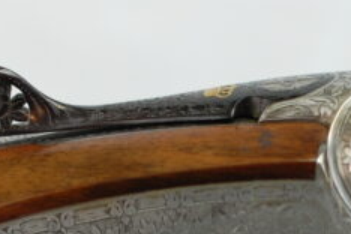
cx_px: 368
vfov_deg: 6.6
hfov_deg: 9.9
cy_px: 336
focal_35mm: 205
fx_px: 1999
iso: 400
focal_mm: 40
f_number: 4
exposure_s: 1/60
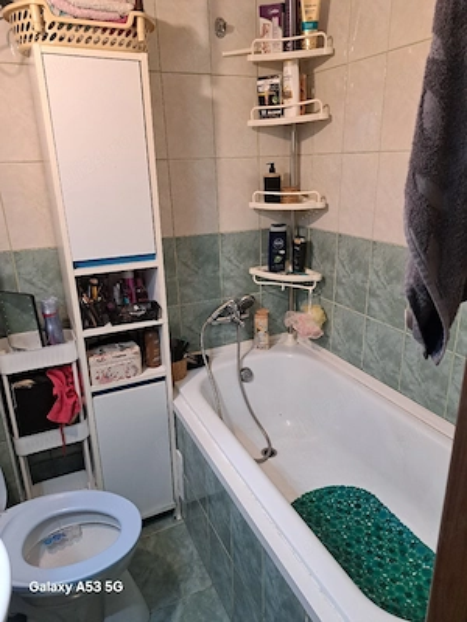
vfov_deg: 71.6
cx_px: 234
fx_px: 432
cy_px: 311
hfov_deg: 56.8
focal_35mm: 24
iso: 320
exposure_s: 1/60.2
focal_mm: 5.23
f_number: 1.8
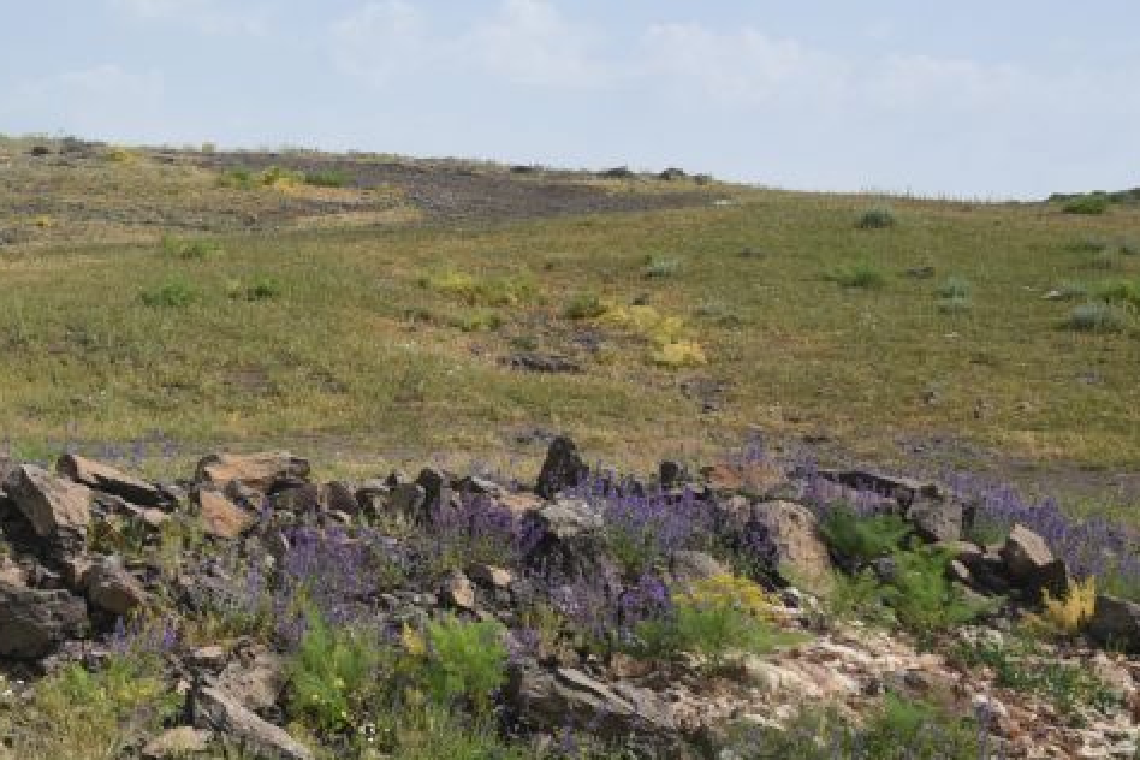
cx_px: -82
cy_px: 540
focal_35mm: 137
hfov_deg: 14.6
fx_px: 4338
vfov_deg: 10.0
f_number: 14
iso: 160
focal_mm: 50
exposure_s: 1/125
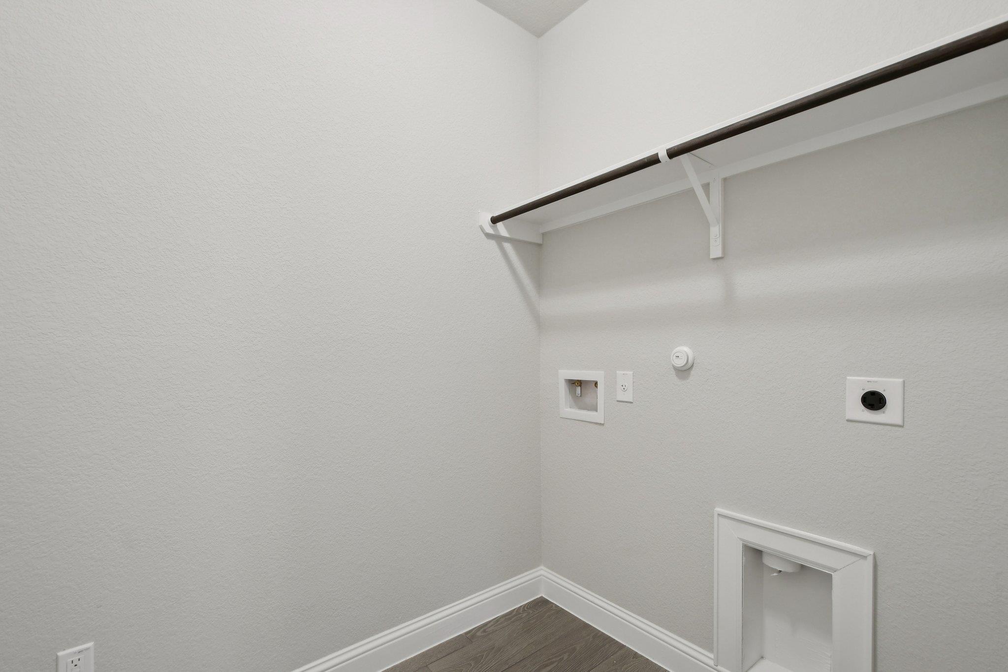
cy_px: 336
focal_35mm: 15
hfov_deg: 100.4
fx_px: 420
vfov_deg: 77.3
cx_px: 504
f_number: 8
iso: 400
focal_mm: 10
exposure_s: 1/8
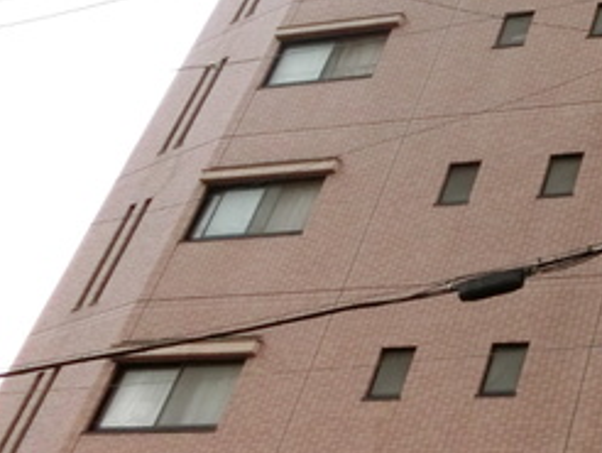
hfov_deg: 23.1
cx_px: 854
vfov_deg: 20.6
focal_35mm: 71
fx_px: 1236
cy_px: 116
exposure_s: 1/1000
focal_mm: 4.5
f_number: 3.5
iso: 250
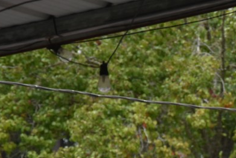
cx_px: 253
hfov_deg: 4.4
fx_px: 3039
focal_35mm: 463
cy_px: 223
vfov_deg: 3.0
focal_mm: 105
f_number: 5.6
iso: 400
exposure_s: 1/500
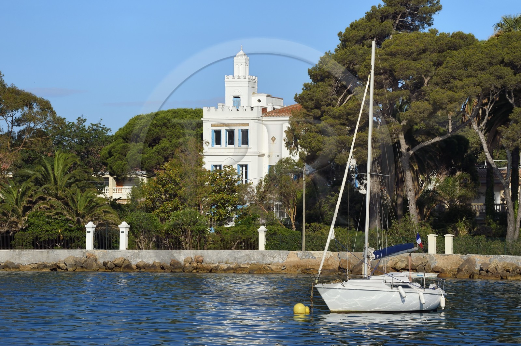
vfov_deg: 8.6
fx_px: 2314
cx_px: 260
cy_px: 173
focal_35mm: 160
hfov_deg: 12.8
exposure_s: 1/400
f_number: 14
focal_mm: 160
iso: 200
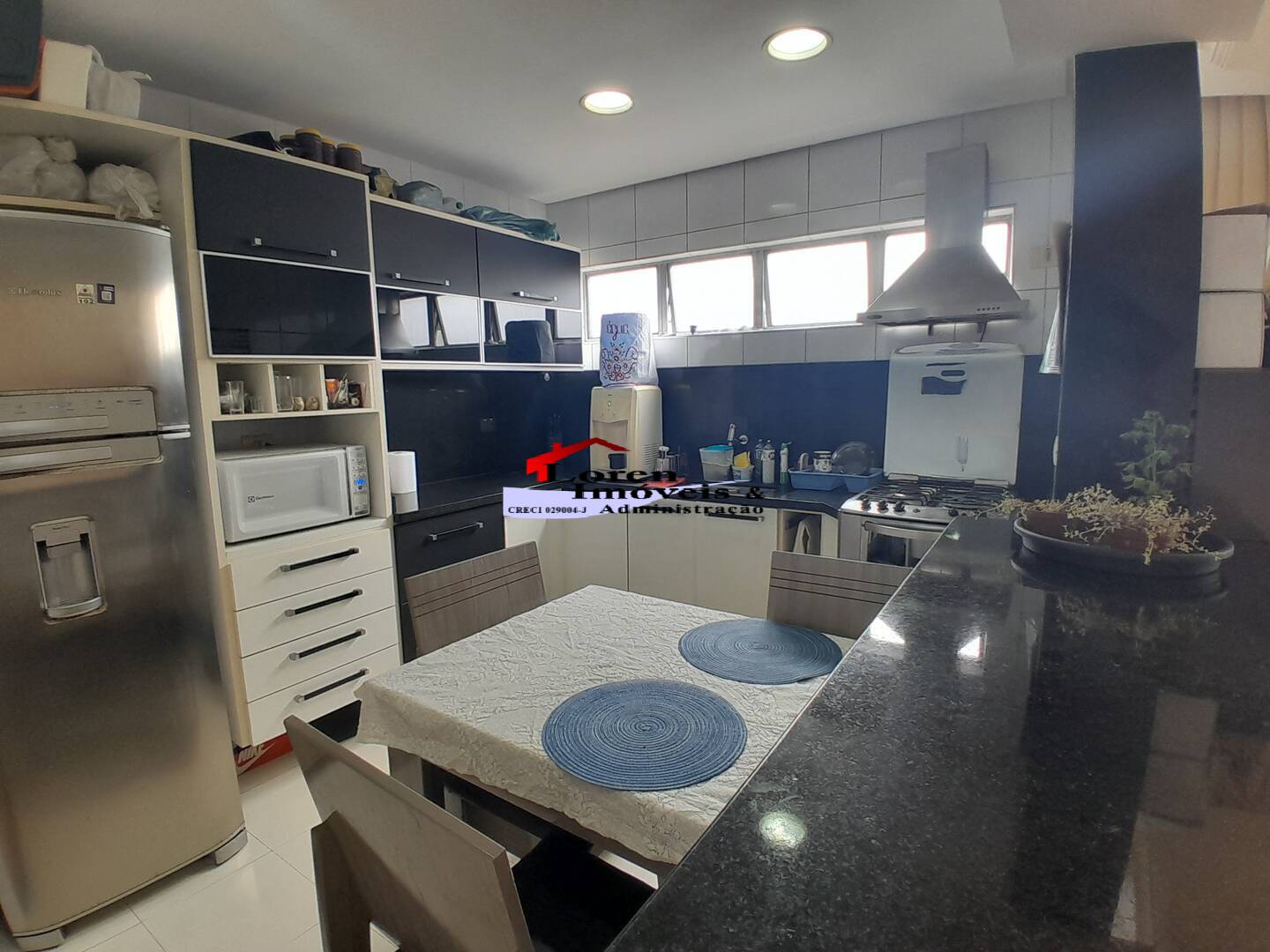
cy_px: 476
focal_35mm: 17
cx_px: 635
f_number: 2.2
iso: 40
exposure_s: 1/40
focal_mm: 1.46
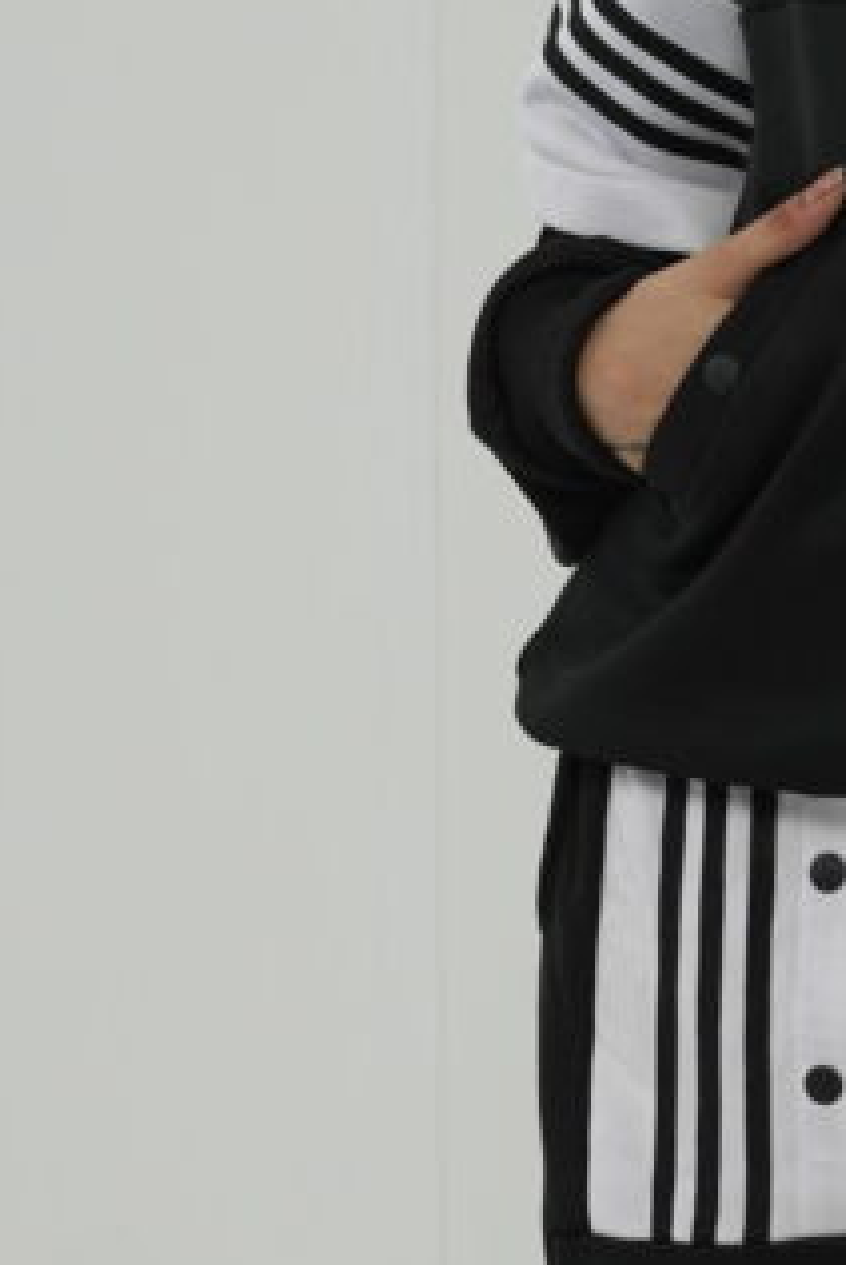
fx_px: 6647
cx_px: 1201
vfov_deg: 10.8
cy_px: 970
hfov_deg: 7.2
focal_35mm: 189
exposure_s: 1/250
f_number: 4
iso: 400
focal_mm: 50
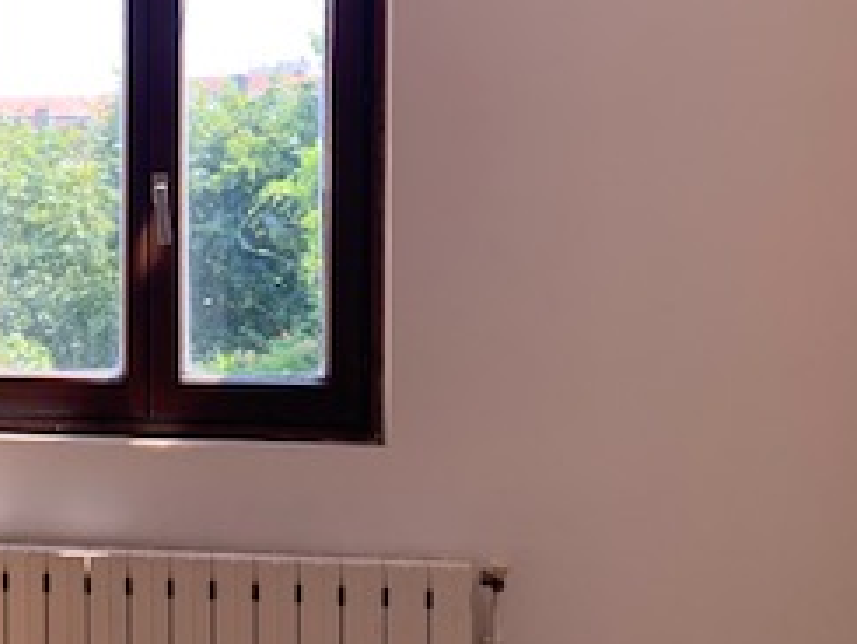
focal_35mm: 68
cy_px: 242
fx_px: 1684
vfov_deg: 21.6
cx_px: -80
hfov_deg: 26.4
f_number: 1.8
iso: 25
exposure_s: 1/122
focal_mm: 4.25
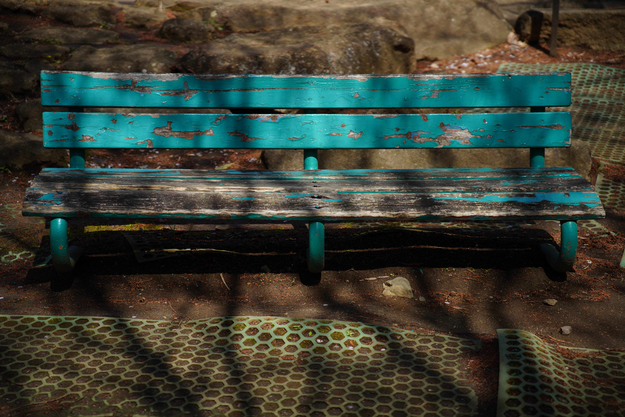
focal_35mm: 70
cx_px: 312
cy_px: 208
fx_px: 1215
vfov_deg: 19.5
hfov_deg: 28.8
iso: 400
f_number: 2.8
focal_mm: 70
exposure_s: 1/6400
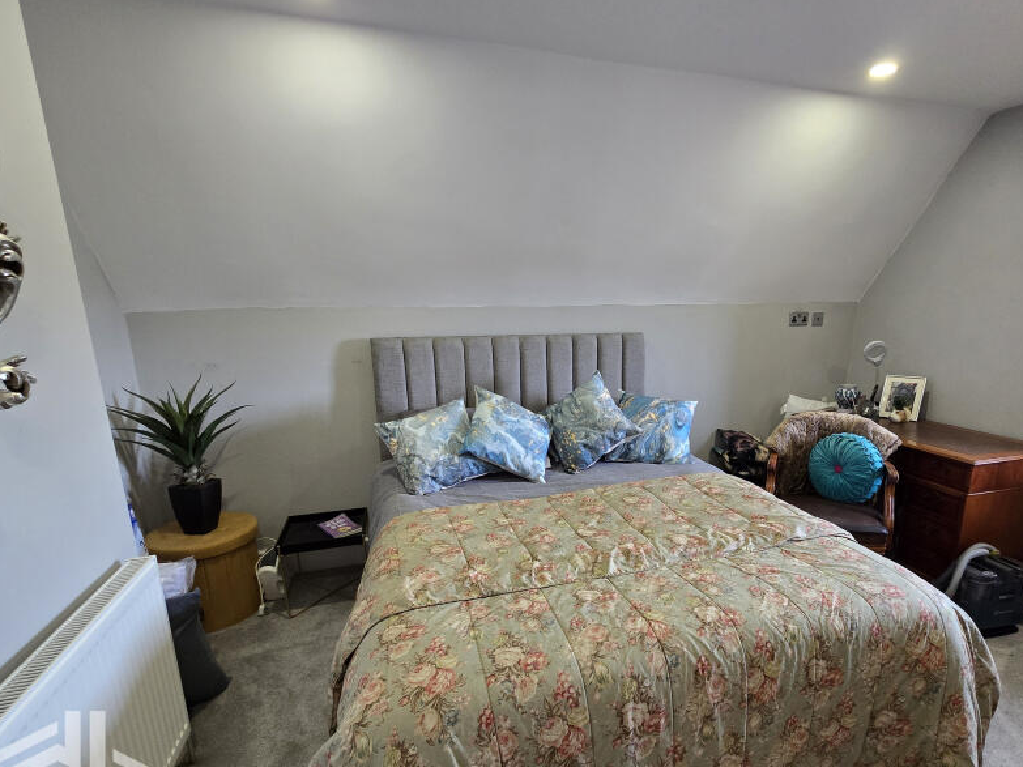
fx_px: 502
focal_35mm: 17
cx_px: 571
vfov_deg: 74.0
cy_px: 453
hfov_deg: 90.6
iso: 400
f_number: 2.2
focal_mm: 2.2
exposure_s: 1/60
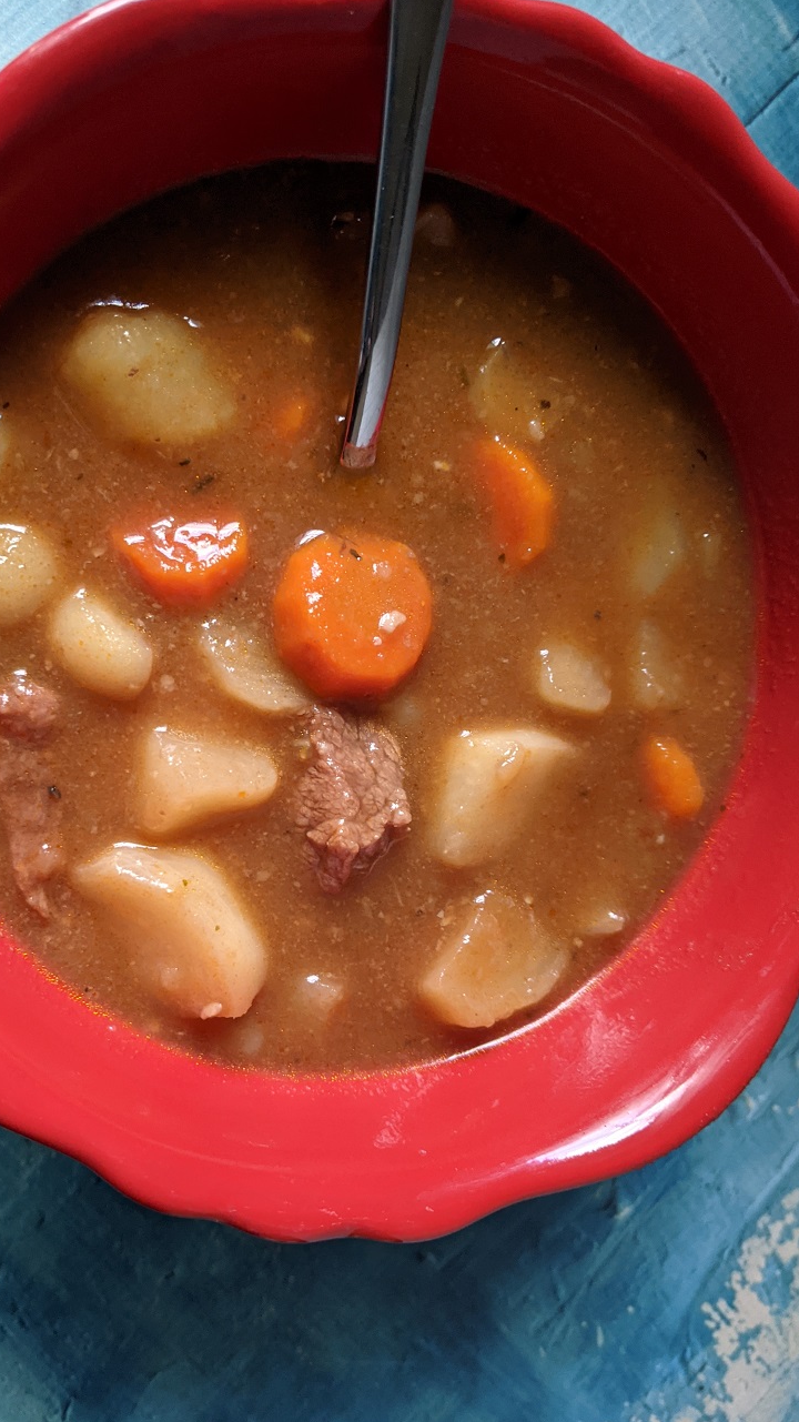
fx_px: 1131
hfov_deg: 38.7
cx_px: 303
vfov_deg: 64.3
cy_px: 712
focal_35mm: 30
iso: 397
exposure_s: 1/120
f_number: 1.8
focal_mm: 4.44
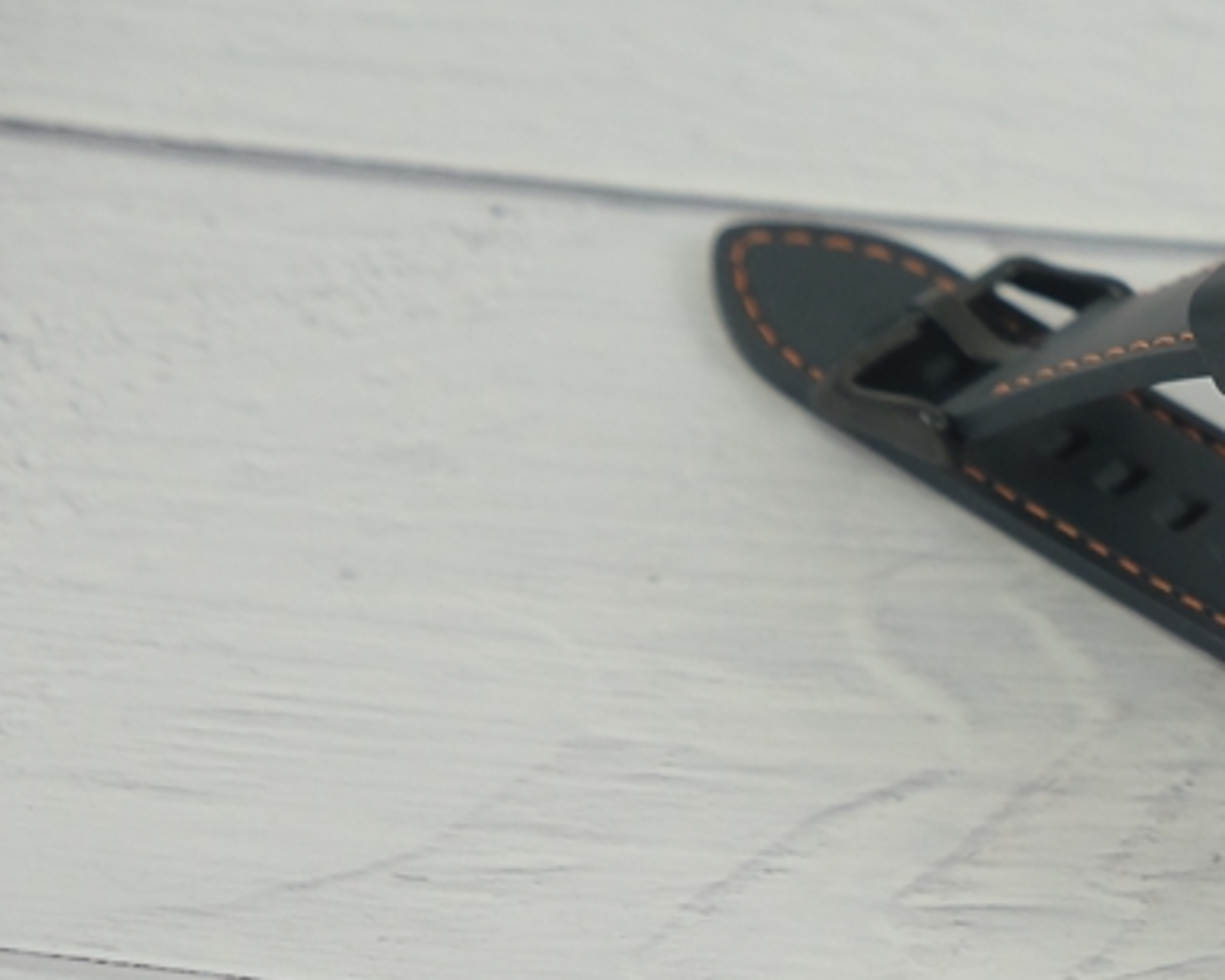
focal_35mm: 207
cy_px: 657
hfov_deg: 9.2
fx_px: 7505
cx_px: 1620
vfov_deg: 7.5
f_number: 5
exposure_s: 1/105
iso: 800
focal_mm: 55
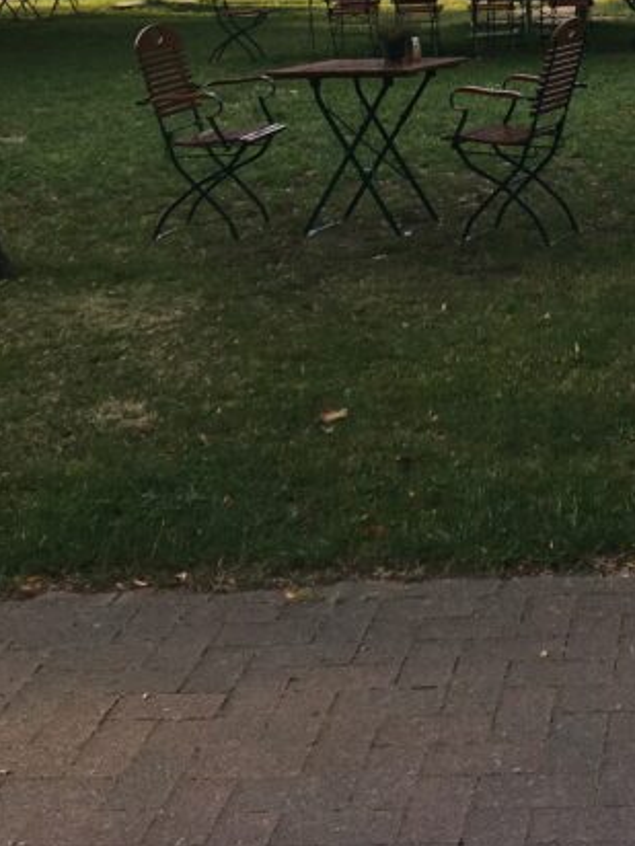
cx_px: 684
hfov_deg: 19.6
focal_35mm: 72
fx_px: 1761
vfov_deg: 24.4
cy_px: -181
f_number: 2.2
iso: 25
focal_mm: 4.15
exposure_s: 1/379
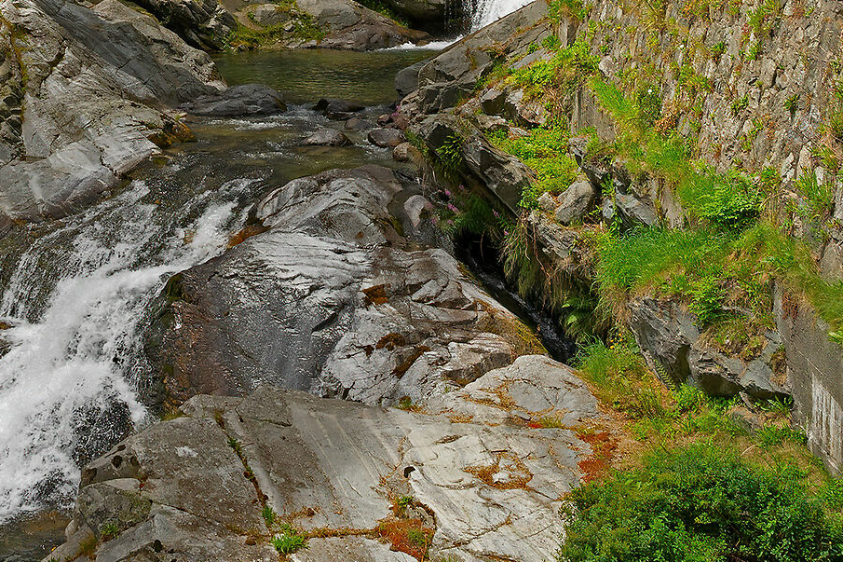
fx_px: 1428
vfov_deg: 21.3
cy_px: -26
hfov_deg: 31.7
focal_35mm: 61
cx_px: 129
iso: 400
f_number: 13
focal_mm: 23
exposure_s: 1/200
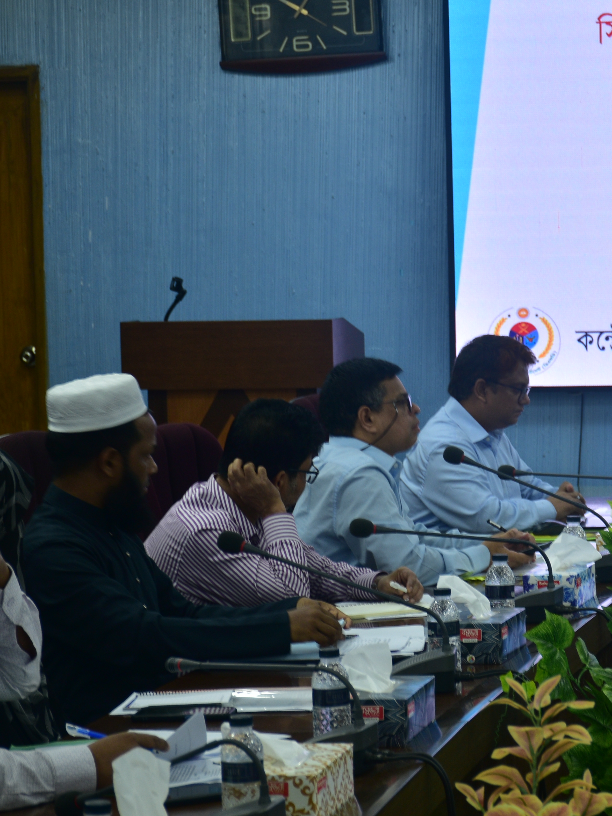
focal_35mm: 123
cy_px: 375
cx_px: 710
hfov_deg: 11.8
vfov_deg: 16.0
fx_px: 2899
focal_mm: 48
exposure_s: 1/30
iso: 100
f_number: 4.5
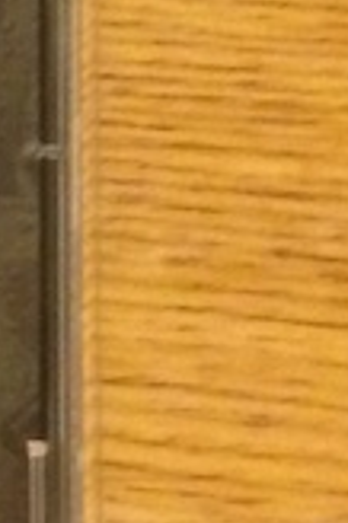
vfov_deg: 9.6
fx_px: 3109
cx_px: -862
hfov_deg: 5.8
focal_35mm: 214
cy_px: 115
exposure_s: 1/15
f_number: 2.4
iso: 500
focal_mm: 4.12
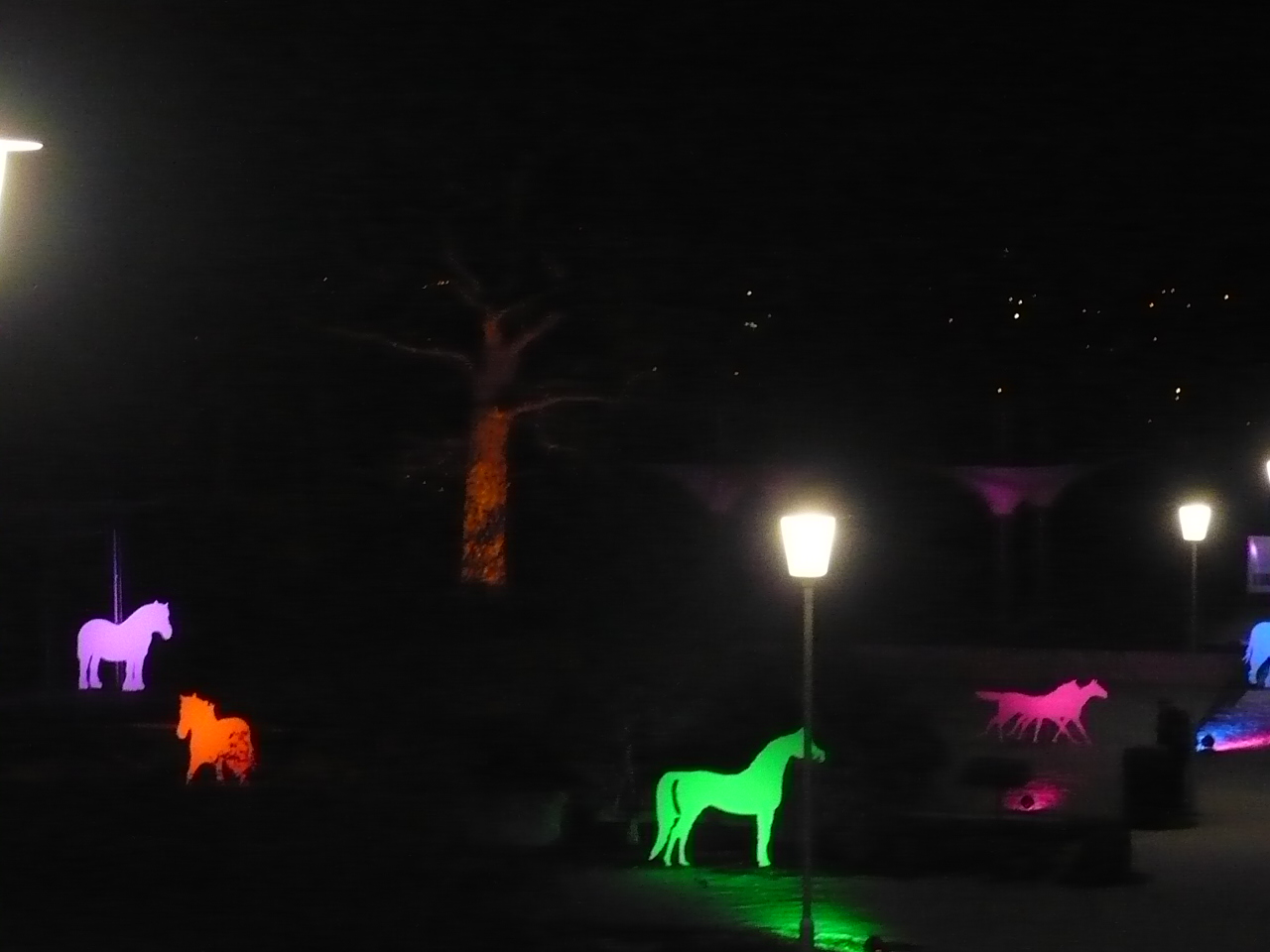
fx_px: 3706
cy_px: 476
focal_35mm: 101
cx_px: 635
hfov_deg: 19.4
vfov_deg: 14.6
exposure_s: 1/30
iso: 640
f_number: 4.2
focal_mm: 12.2
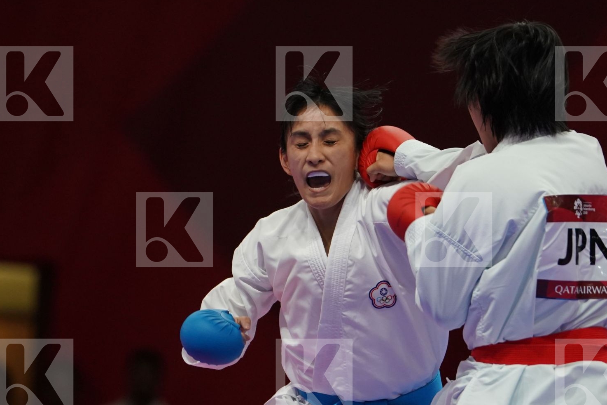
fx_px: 8647
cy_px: 230
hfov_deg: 4.0
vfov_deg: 2.7
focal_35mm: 513
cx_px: 314
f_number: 4
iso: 2000
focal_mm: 280
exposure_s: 1/1000
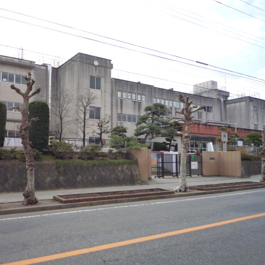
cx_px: 97
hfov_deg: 53.3
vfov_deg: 54.0
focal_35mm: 30
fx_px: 260
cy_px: 134
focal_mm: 4.4
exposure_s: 1/640
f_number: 3.2
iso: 160
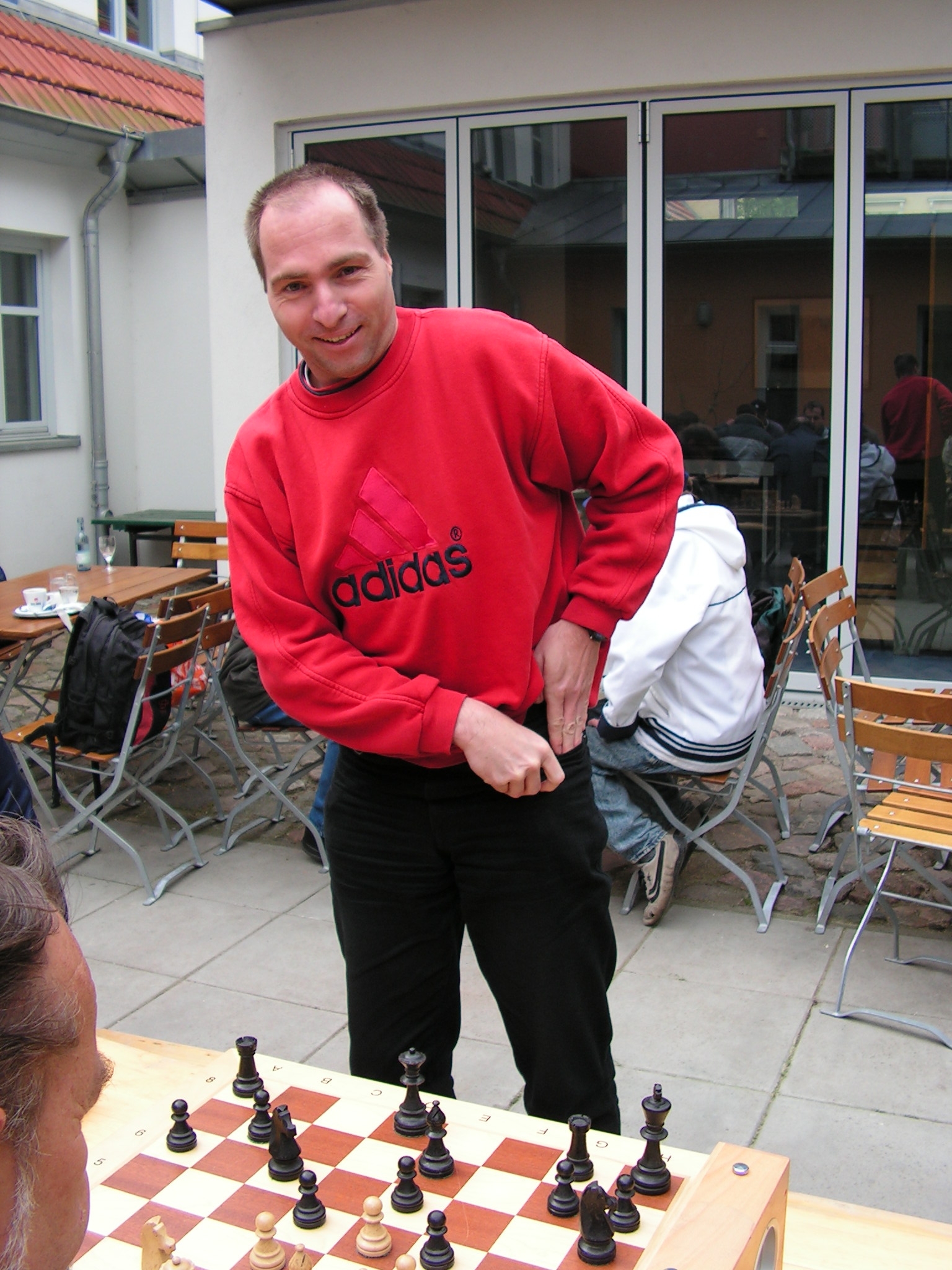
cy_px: 635
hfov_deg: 39.7
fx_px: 1320
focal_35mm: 36
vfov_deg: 51.4
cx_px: 476
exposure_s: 1/250
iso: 64
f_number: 3.2
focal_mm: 6
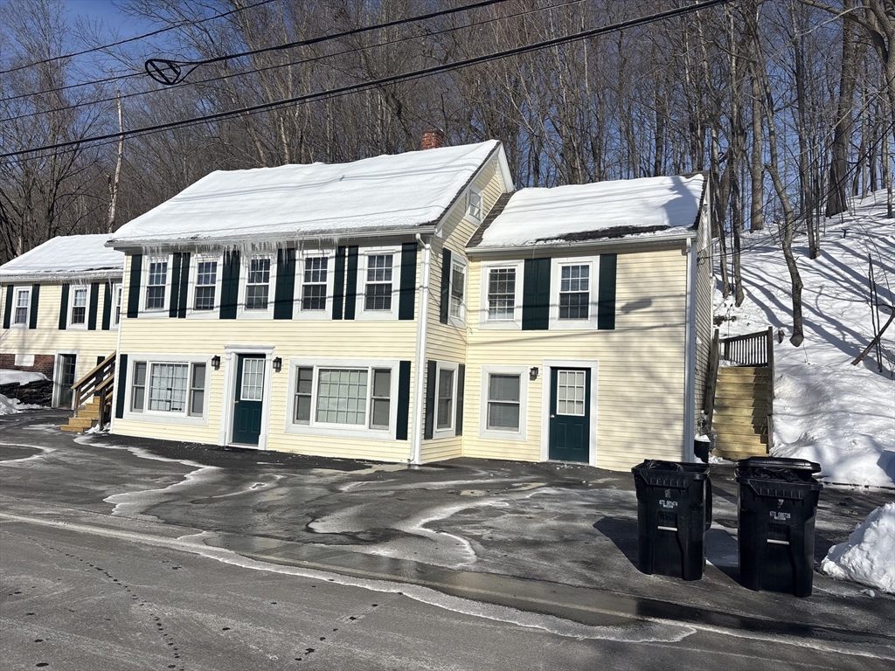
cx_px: 448
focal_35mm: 26
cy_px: 336
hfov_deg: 67.3
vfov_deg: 53.1
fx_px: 672
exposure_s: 1/9091
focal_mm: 5.96
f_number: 1.6
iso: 50
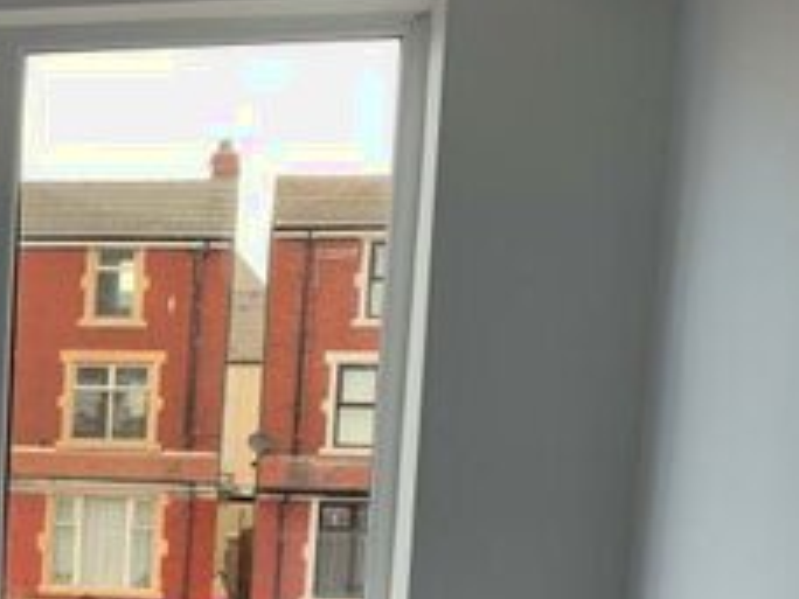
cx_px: -287
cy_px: 653
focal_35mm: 80
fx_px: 1847
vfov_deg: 17.8
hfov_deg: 21.6
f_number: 1.8
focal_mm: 4.25
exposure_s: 1/122
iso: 32
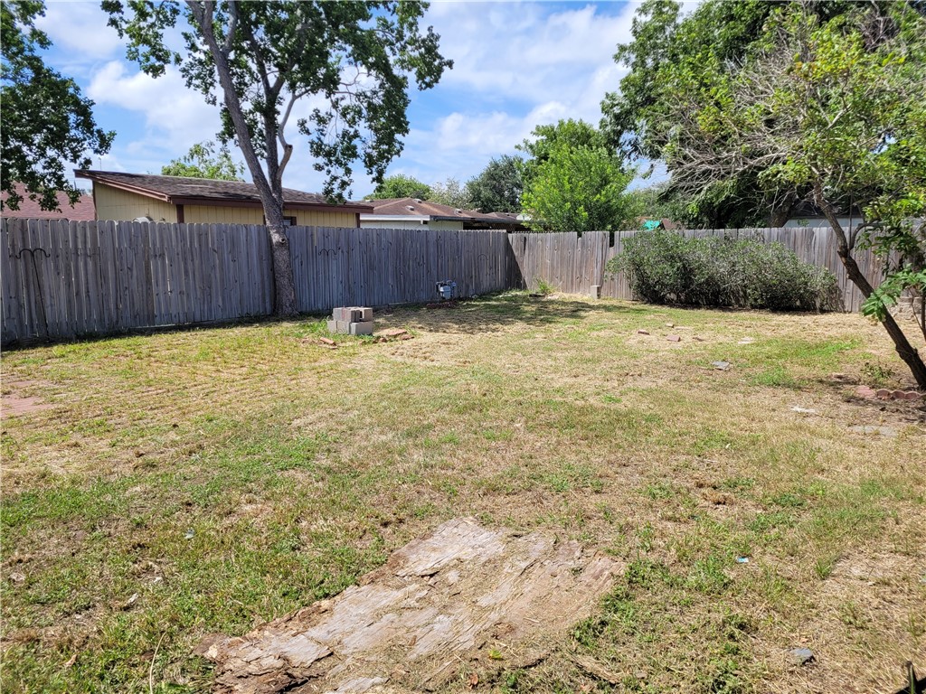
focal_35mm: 26
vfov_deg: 53.1
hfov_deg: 67.3
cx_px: 463
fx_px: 696
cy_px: 347
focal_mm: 5.4
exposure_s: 1/2134
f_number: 1.8
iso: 40
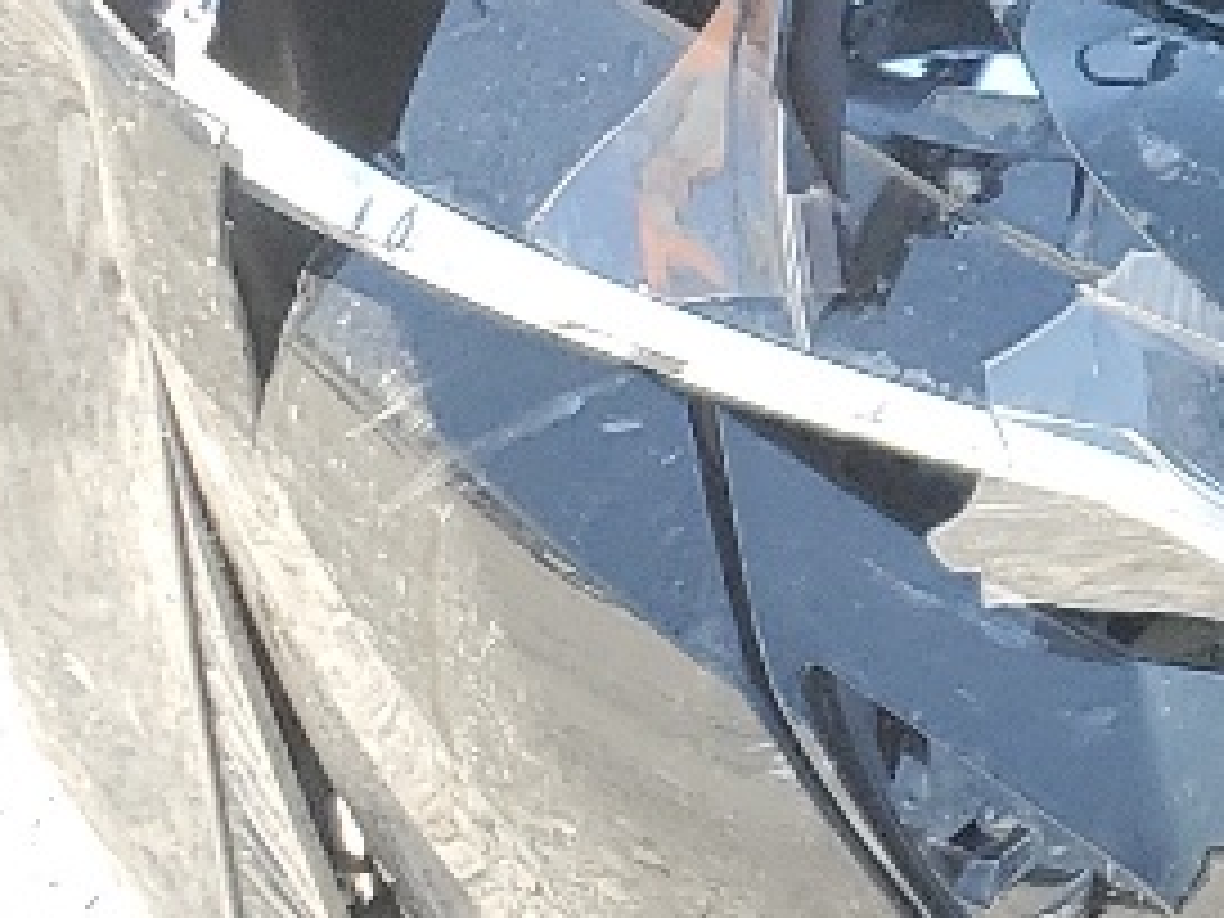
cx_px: 3398
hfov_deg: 10.2
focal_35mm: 153
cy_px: -369
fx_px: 5410
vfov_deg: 9.5
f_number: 1.5
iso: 50
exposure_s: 1/500
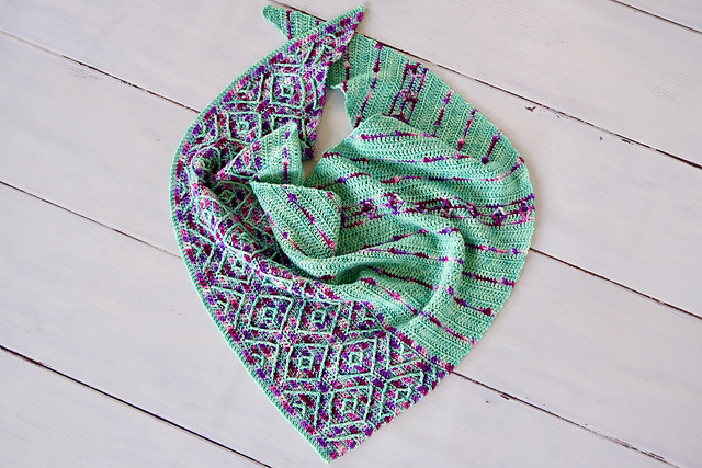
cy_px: 234
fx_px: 624
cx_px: 351
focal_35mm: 32
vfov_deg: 41.1
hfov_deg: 58.7
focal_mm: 21.2
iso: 1000
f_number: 4
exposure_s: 1/100
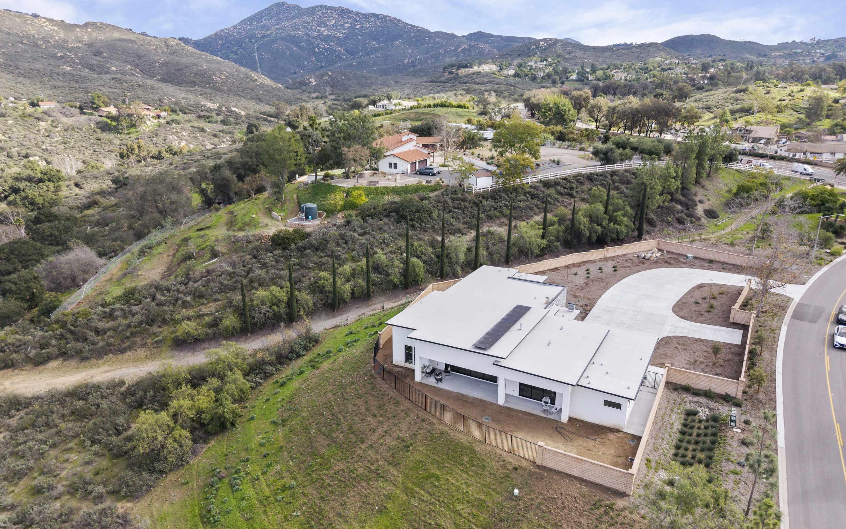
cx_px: 418
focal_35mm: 26
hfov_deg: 70.4
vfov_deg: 47.6
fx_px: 599
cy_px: 273
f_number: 1.8
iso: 200
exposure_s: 1/40
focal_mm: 8.67
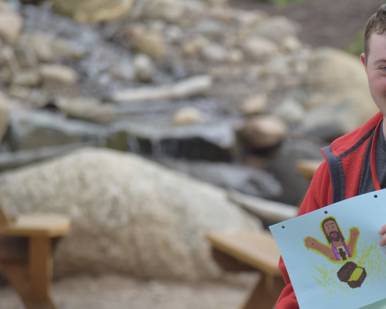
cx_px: 298
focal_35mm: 391
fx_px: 4464
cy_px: 175
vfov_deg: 4.0
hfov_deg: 4.9
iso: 400
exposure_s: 1/250
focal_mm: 175
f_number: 5.3
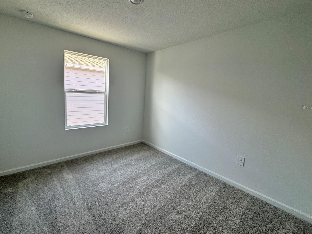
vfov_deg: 77.9
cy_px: 107
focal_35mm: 16
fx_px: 144
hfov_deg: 94.3
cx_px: 144
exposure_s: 1/99
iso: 125
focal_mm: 2.22
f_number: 2.2
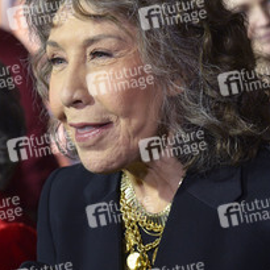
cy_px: 113
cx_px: 137
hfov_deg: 9.9
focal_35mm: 177
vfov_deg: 9.9
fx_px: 1562
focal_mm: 95
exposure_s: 1/320
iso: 2000
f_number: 6.3
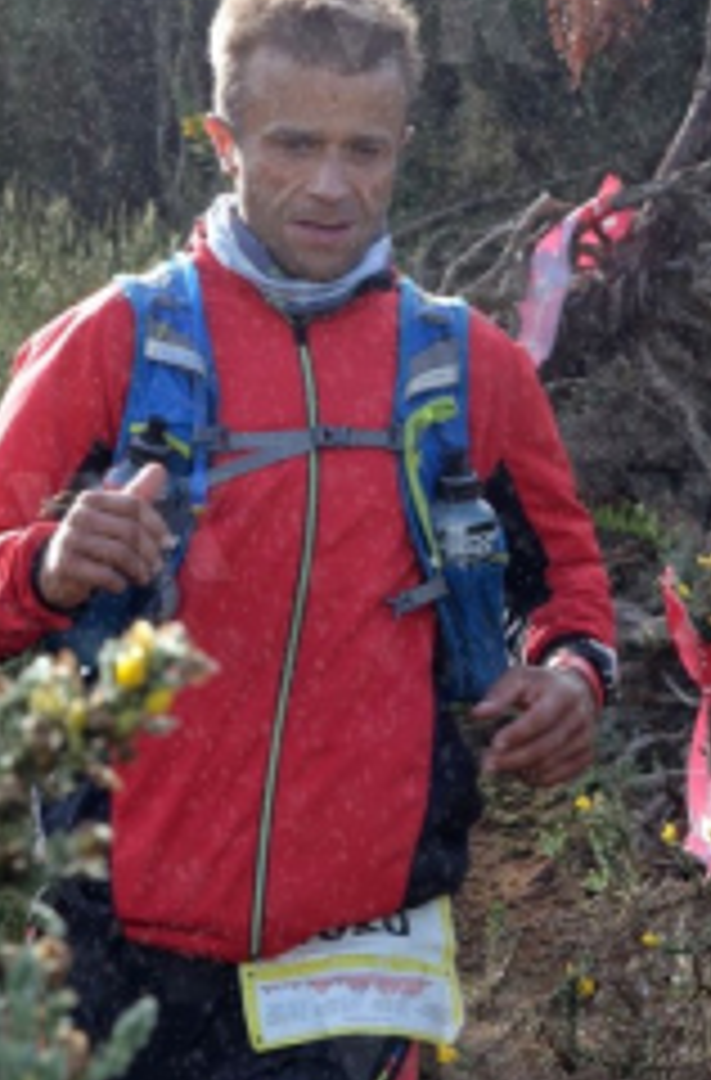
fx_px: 7859
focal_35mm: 263
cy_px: 630
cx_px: 421
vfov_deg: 7.9
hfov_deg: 5.2
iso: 320
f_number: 8
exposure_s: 1/200
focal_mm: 70
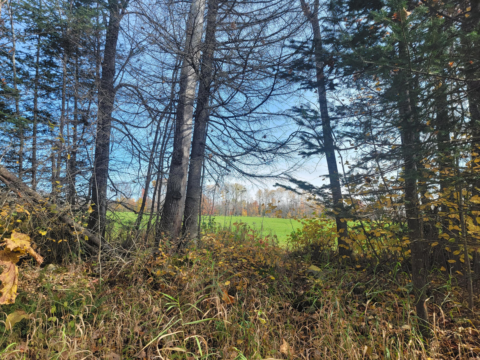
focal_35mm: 24
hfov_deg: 71.6
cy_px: 180
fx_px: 333
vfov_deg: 56.8
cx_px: 240
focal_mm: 6.7
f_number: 1.8
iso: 16
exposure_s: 1/389
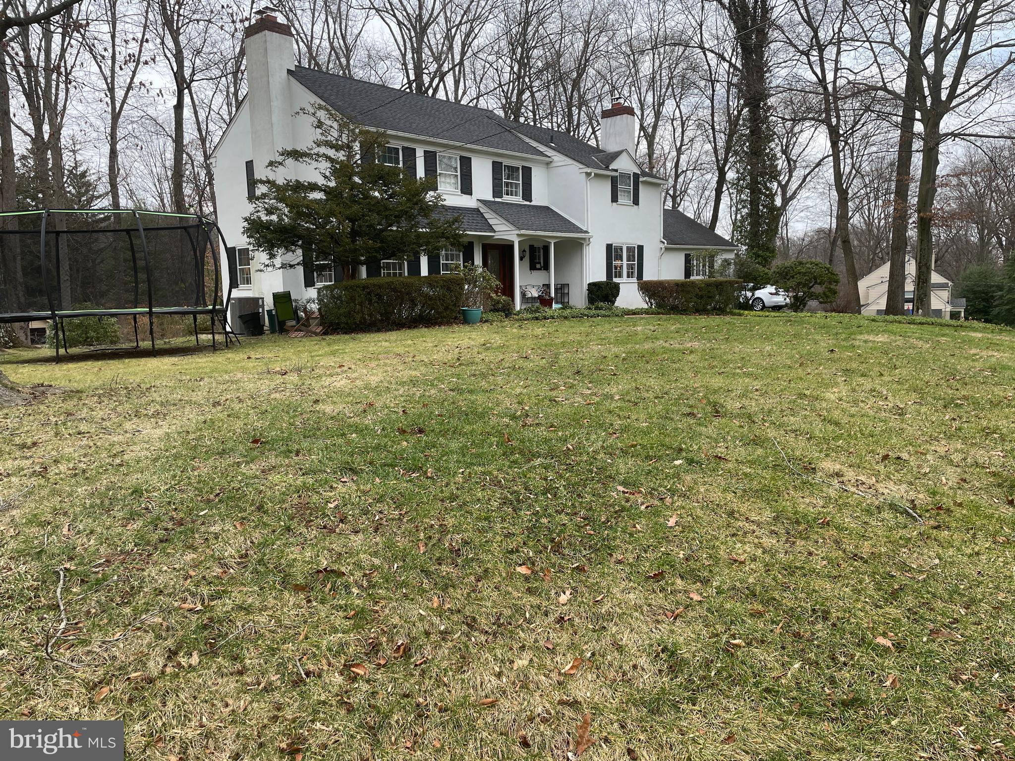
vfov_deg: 53.1
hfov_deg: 67.3
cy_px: 380
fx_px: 762
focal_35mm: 26
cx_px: 508
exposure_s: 1/206
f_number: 1.6
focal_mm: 4.2
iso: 32
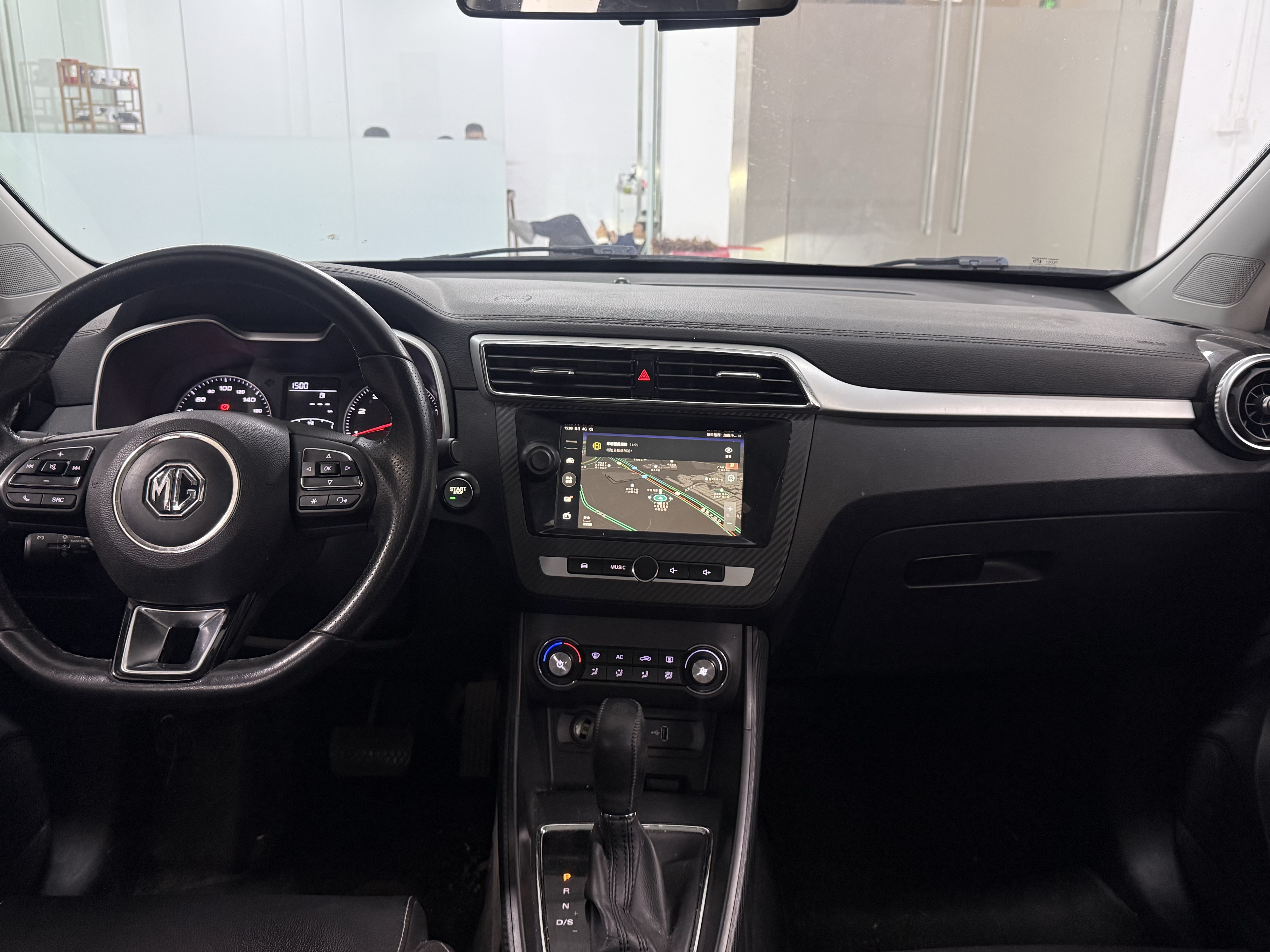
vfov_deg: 49.7
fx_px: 1027
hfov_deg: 63.4
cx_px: 635
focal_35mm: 28
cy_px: 427
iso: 320
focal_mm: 6.76
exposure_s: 1/50
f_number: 1.78
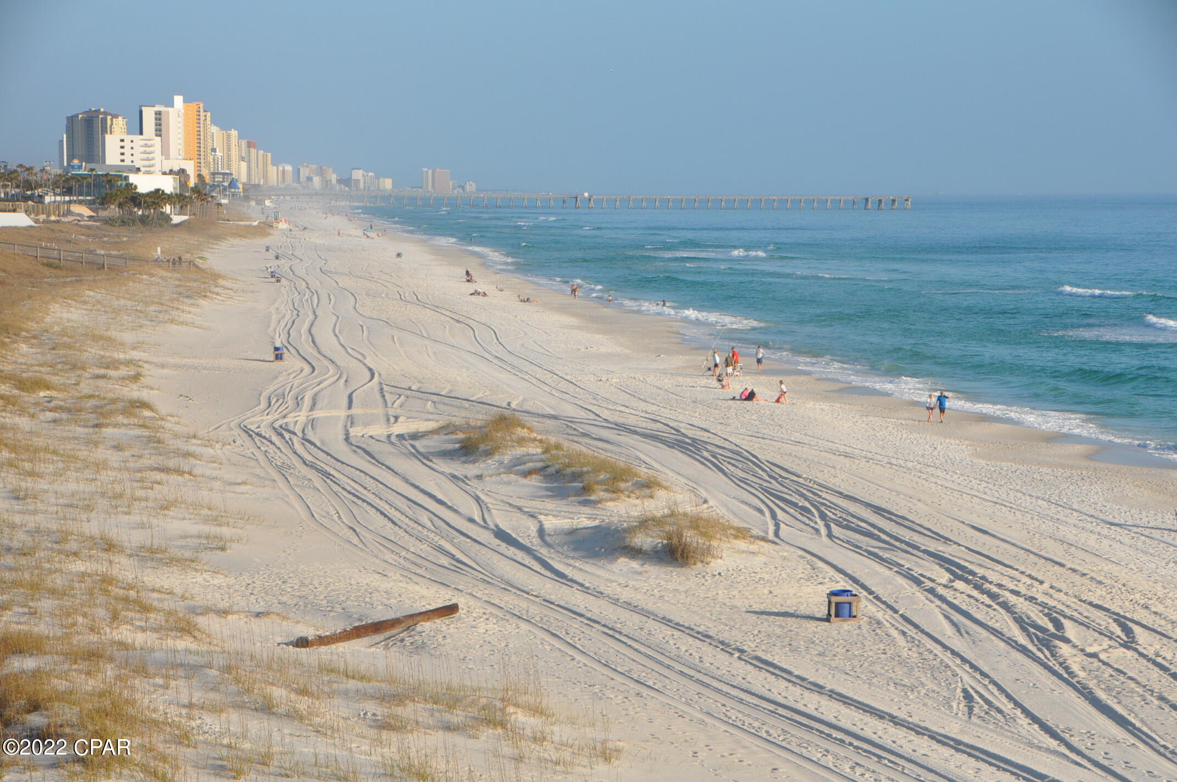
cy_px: 391
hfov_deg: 18.2
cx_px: 588
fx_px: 3674
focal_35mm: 112
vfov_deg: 12.1
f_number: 11
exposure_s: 1/500
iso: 400
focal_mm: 75
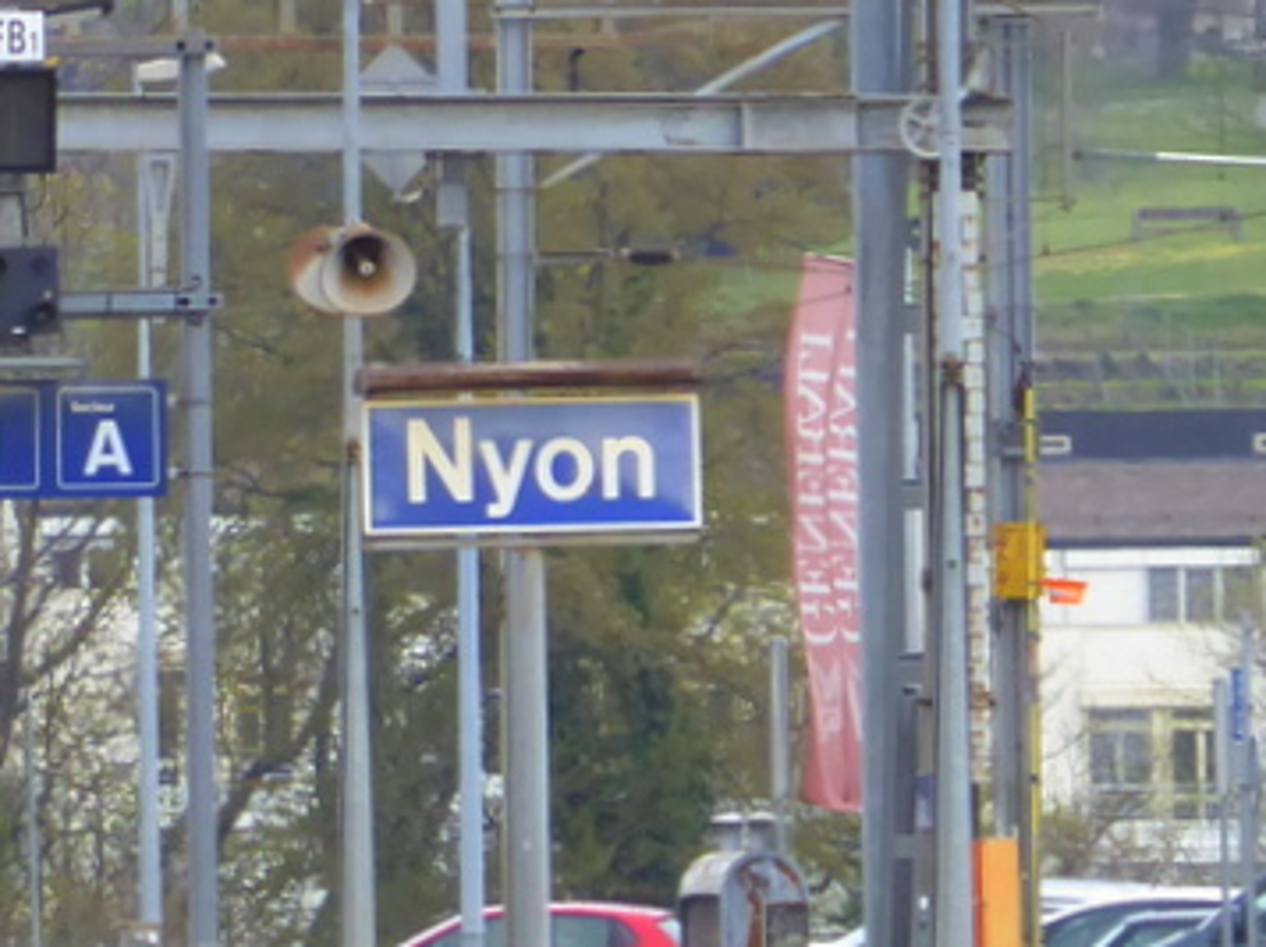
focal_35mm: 932
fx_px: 34051
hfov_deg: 2.1
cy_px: 692
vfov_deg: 1.6
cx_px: -493
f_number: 5.6
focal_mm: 44.8
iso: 250
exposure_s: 1/160
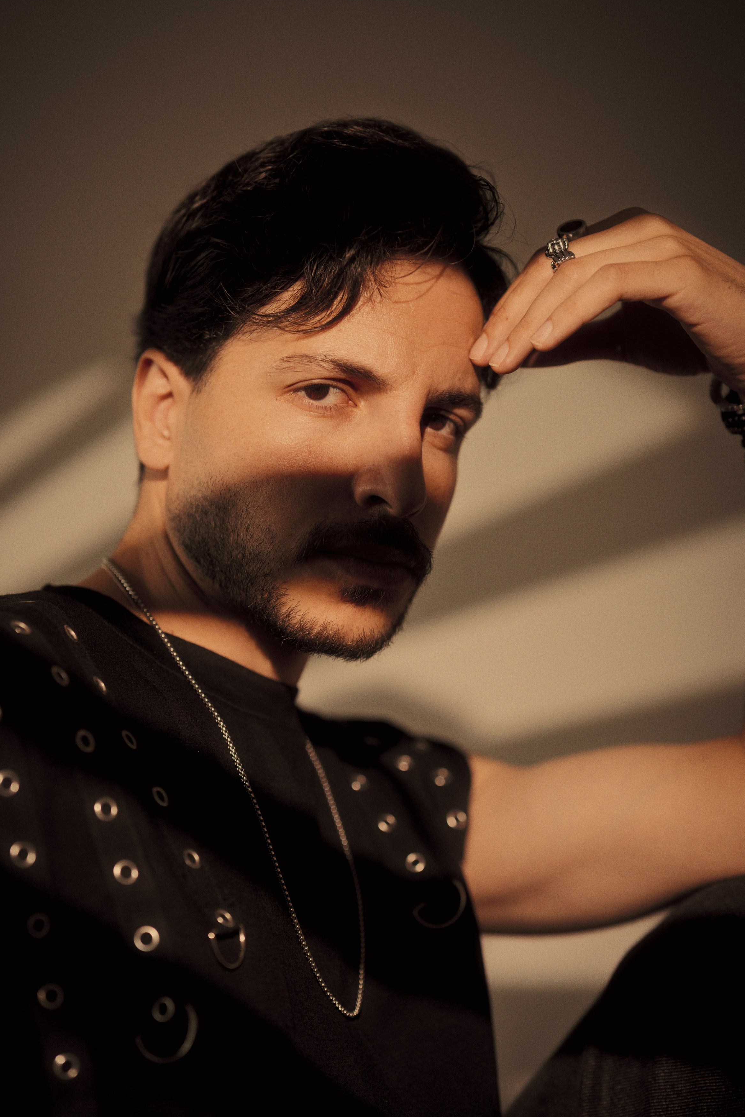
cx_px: 348
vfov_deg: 36.2
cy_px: 600
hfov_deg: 24.6
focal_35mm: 55
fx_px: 1707
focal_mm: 50
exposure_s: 1/200
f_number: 1.8
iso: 100
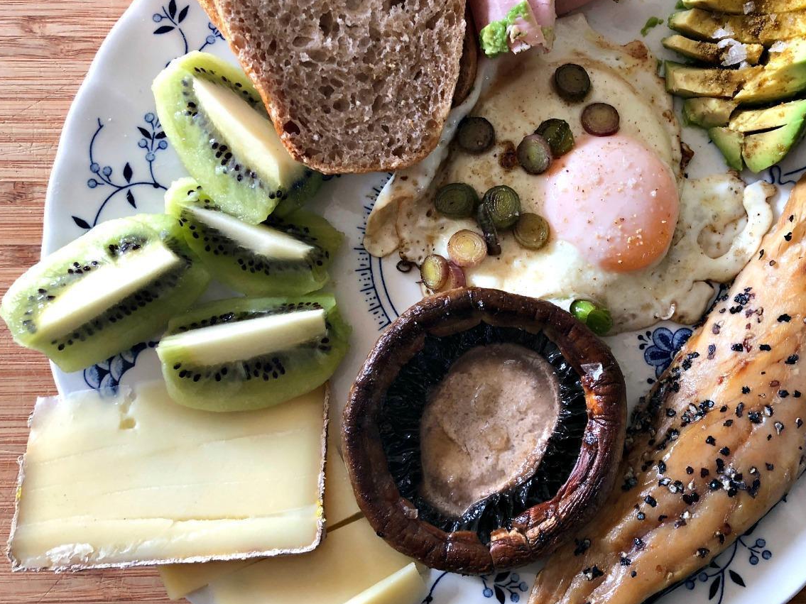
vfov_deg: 38.7
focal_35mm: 37
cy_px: 293
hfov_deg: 49.5
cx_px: 514
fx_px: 861
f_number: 1.8
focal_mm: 3.99
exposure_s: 1/20
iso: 40
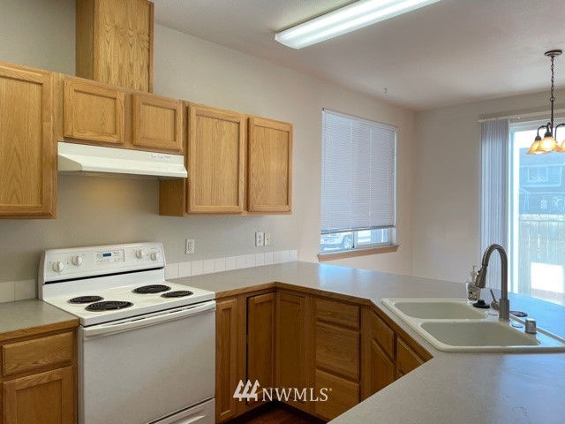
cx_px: 282
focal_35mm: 26
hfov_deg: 67.3
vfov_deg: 53.1
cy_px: 212
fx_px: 424
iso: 64
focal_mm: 4.2
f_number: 1.6
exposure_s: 1/120
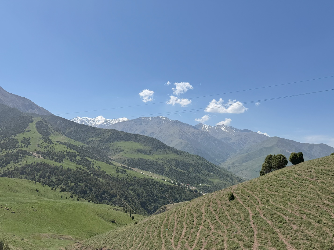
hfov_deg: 71.6
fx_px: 232
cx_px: 167
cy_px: 125
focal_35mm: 24
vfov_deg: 56.8
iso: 80
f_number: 1.78
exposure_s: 1/7092
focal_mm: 6.76
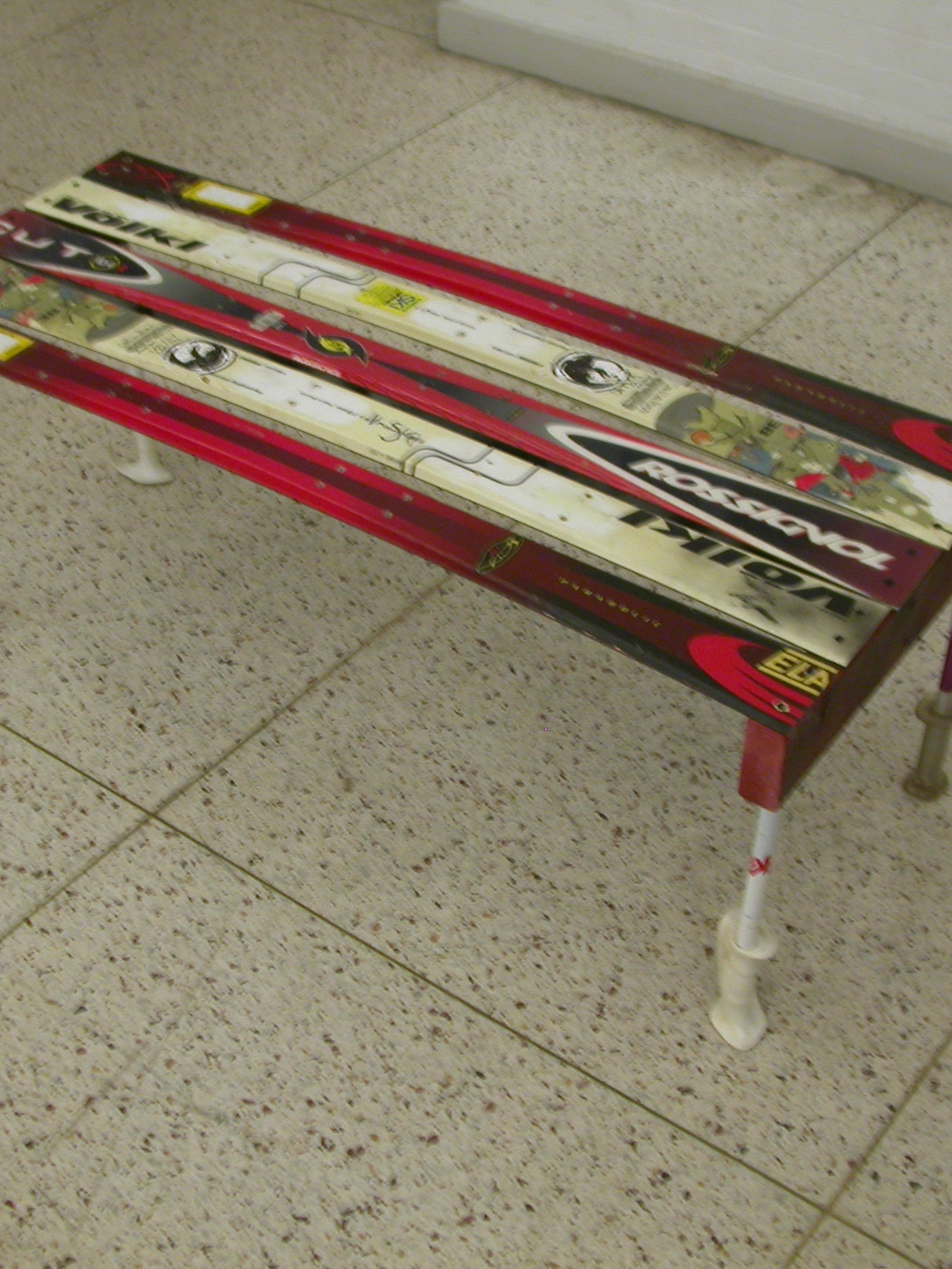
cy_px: 637
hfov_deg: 28.6
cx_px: 460
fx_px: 1870
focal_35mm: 51
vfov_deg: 37.5
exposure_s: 1/32.2
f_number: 2.6
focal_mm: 7.85
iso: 100
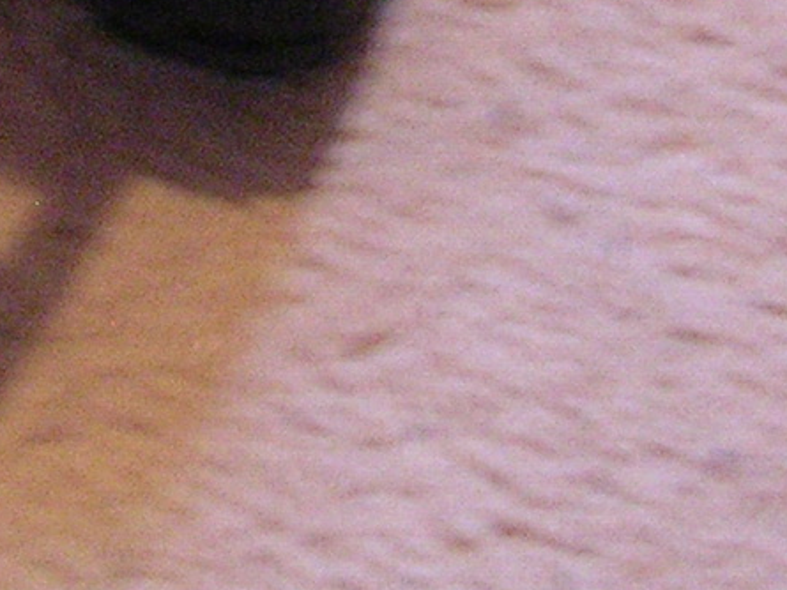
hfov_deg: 11.2
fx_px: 3980
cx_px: 60
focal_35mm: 175
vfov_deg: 8.0
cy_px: -733
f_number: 2.8
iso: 400
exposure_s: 1.01
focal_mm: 5.8
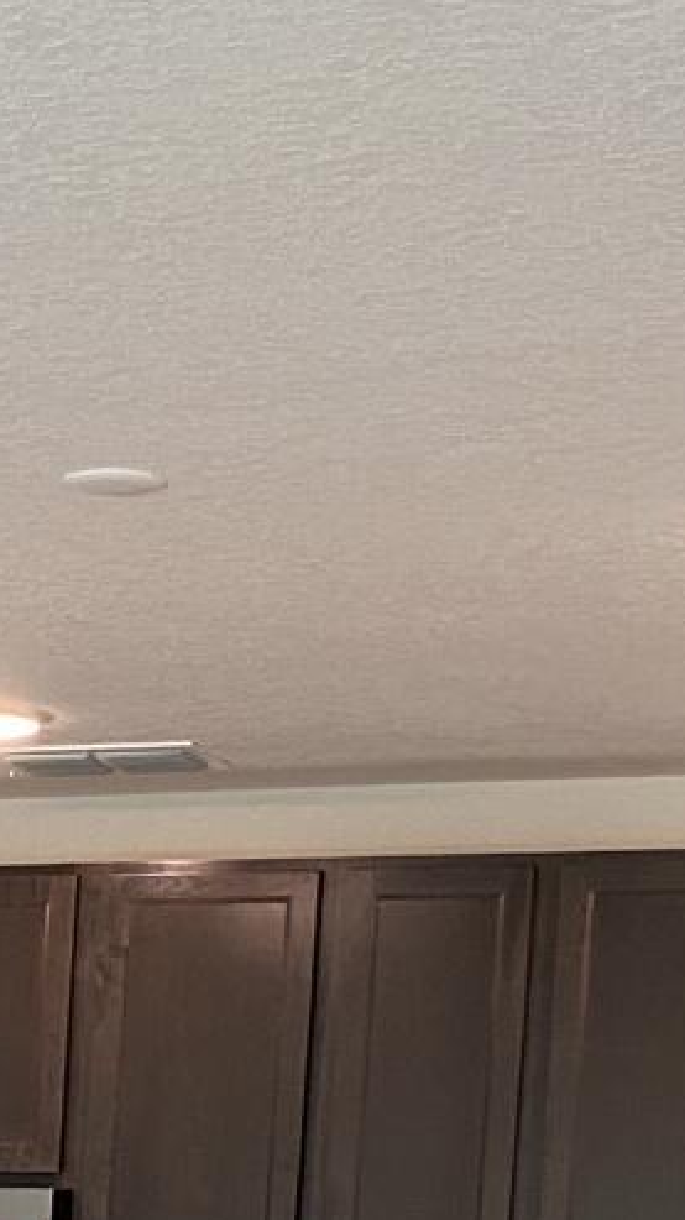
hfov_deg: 9.9
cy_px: 1670
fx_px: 3717
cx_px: -628
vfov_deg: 17.3
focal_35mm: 115
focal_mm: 4.25
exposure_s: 1/60
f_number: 1.8
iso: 80
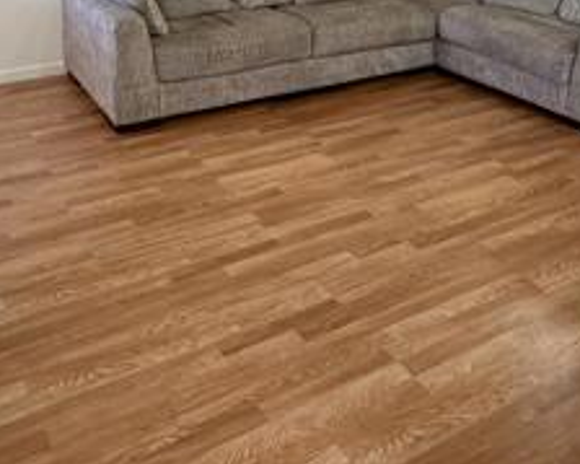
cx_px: 243
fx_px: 669
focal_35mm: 39
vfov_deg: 33.3
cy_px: -49
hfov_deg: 46.7
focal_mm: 2.22
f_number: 2.2
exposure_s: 1/60
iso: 200
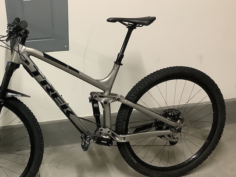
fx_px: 314
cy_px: 105
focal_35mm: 46
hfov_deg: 40.5
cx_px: 70
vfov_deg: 31.4
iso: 320
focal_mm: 3.3
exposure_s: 1/30
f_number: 2.4
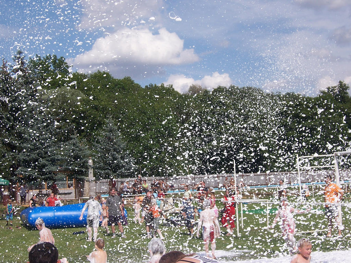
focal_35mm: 73
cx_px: 176
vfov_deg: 20.2
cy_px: 132
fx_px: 740
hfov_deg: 26.7
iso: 80
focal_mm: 12.1
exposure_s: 1/750
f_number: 4.8
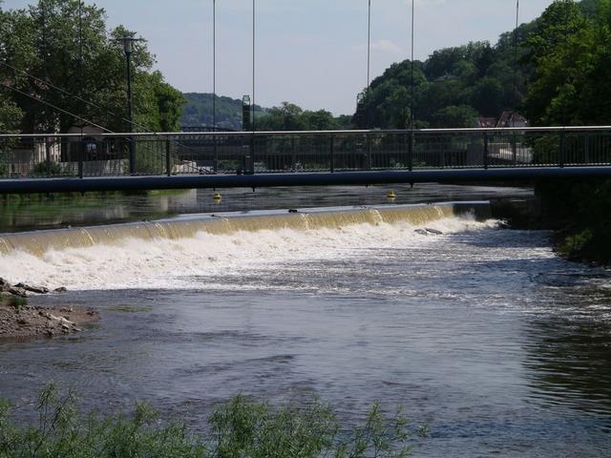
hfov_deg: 14.7
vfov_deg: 11.1
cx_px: 306
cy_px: 229
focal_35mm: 134
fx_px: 2365
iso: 64
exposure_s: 1/640
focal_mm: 27.8
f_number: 6.5
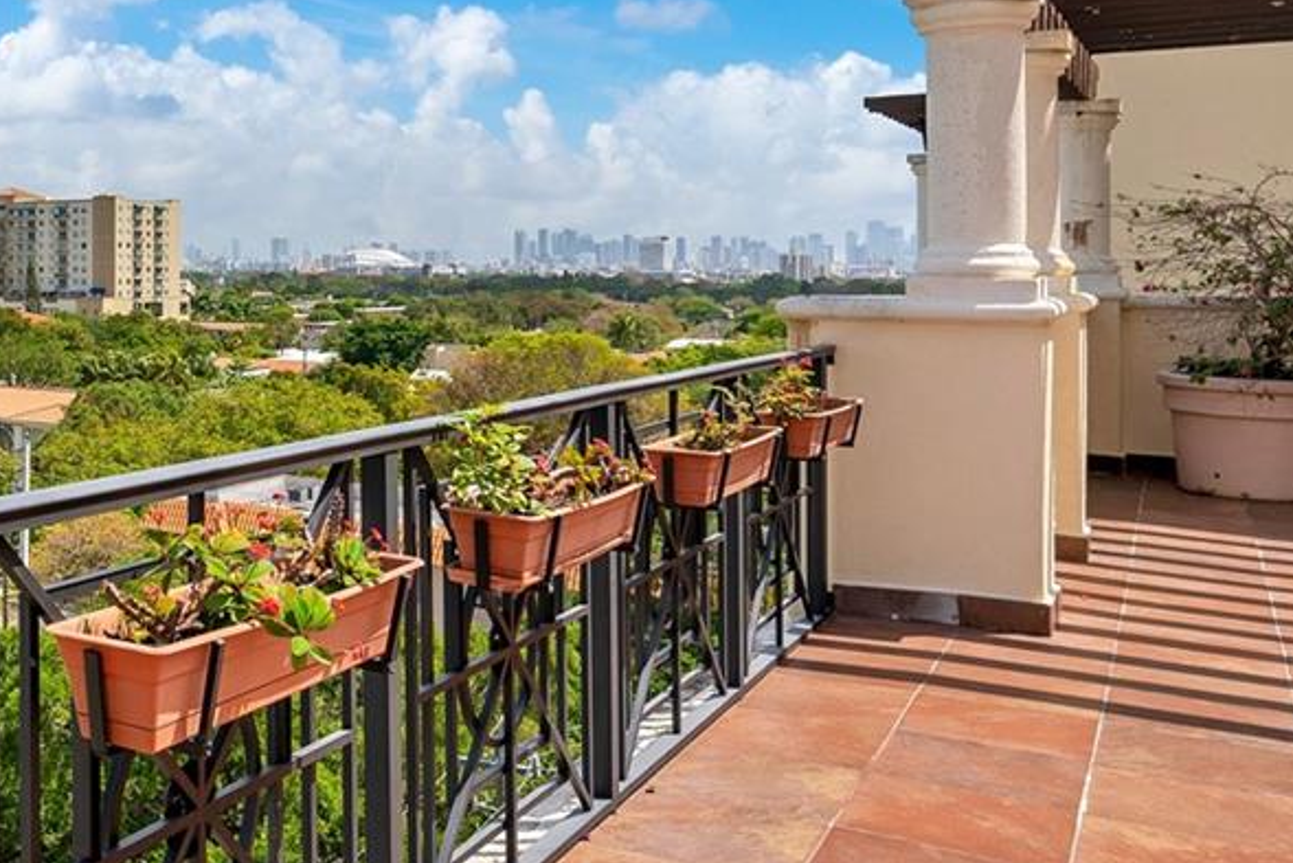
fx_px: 1365
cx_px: -7
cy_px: 246
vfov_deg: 34.5
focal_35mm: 38
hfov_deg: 43.3
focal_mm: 14
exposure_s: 1/800
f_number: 5
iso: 100
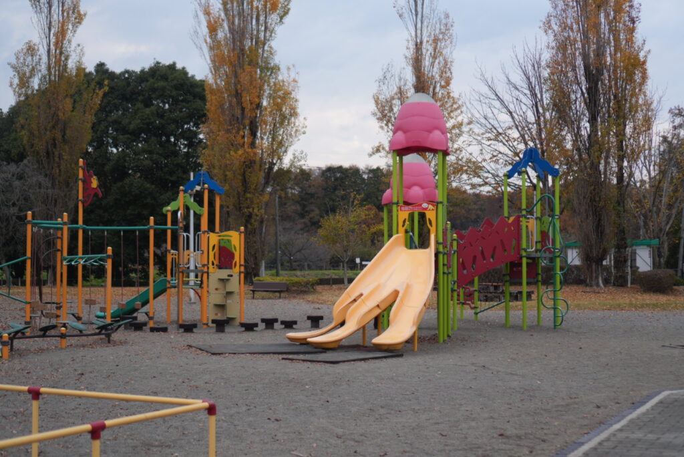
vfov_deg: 25.8
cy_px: 228
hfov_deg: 37.8
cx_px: 342
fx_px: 998
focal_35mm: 52
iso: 200
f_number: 1.8
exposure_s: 1/1250
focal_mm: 35
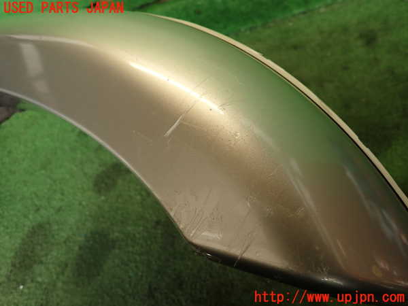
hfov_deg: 69.4
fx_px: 295
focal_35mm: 25
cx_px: 204
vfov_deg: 54.9
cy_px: 153
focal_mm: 4.5
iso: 100
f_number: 2
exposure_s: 1/60
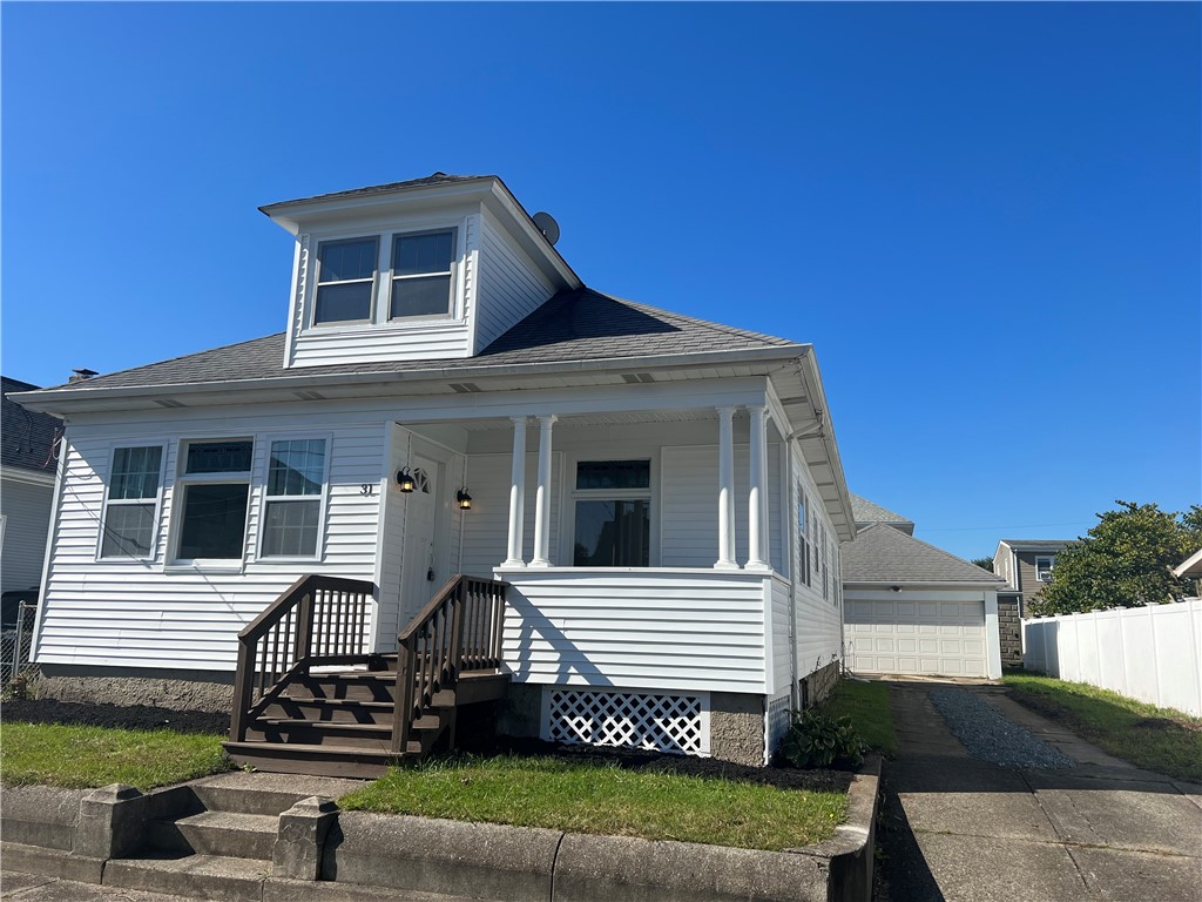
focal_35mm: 26
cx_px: 601
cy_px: 451
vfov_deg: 53.1
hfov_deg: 67.3
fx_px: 903
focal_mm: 5.7
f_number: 1.5
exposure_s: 1/4831
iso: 50
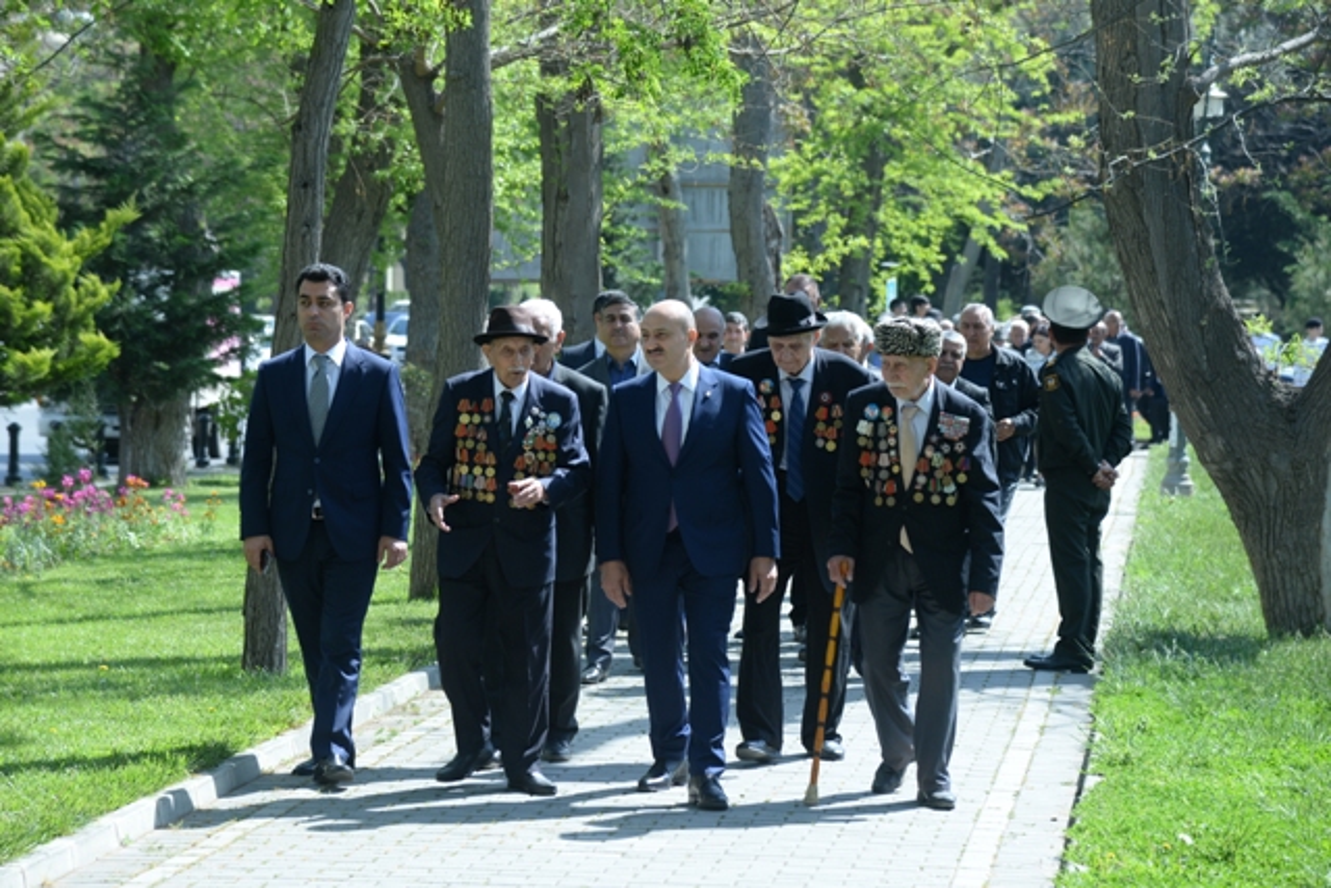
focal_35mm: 120
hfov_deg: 17.1
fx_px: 4437
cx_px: 666
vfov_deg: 11.4
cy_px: 444
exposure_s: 1/320
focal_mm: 120
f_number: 6.3
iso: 280
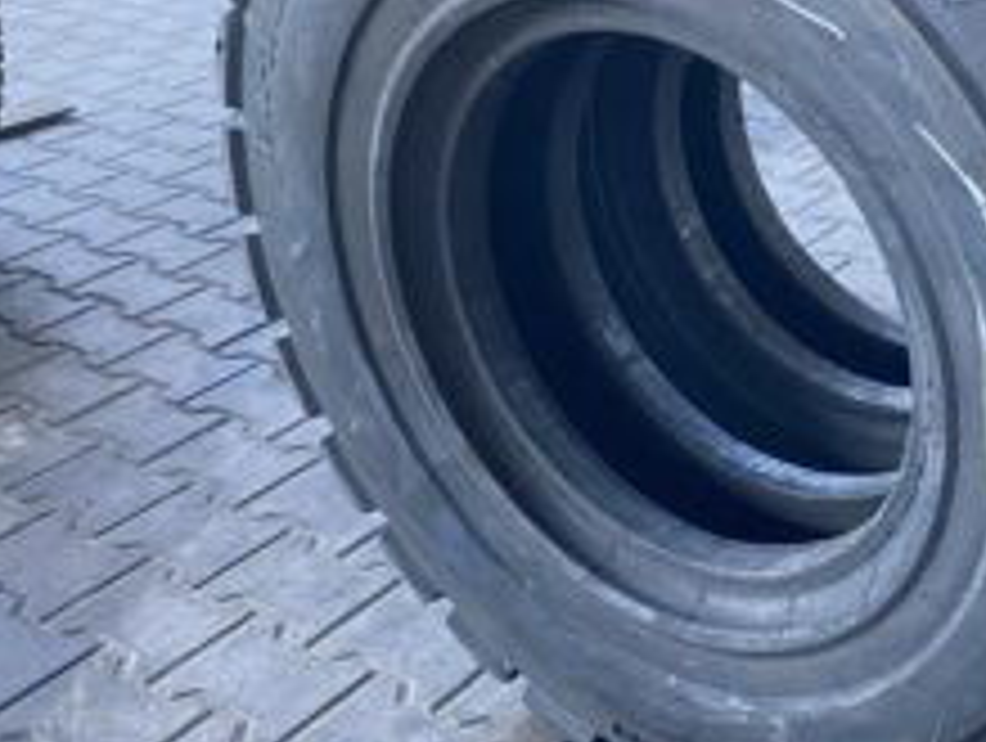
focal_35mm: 51
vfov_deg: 28.6
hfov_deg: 36.3
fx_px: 1455
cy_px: 286
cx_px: 779
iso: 125
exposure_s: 1/94
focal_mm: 4.25
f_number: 1.8
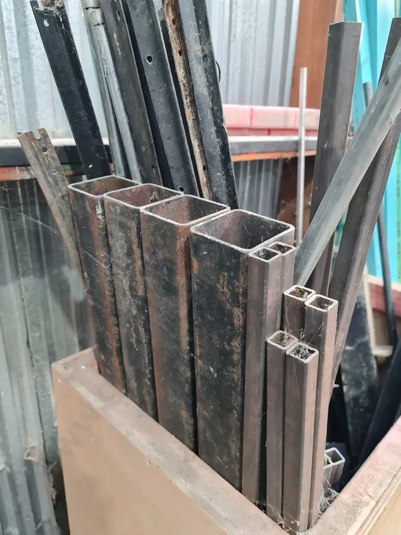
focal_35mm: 25
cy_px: 268
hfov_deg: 54.9
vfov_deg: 69.4
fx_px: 386
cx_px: 200
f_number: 1.8
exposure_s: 1/50
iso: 500
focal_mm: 7
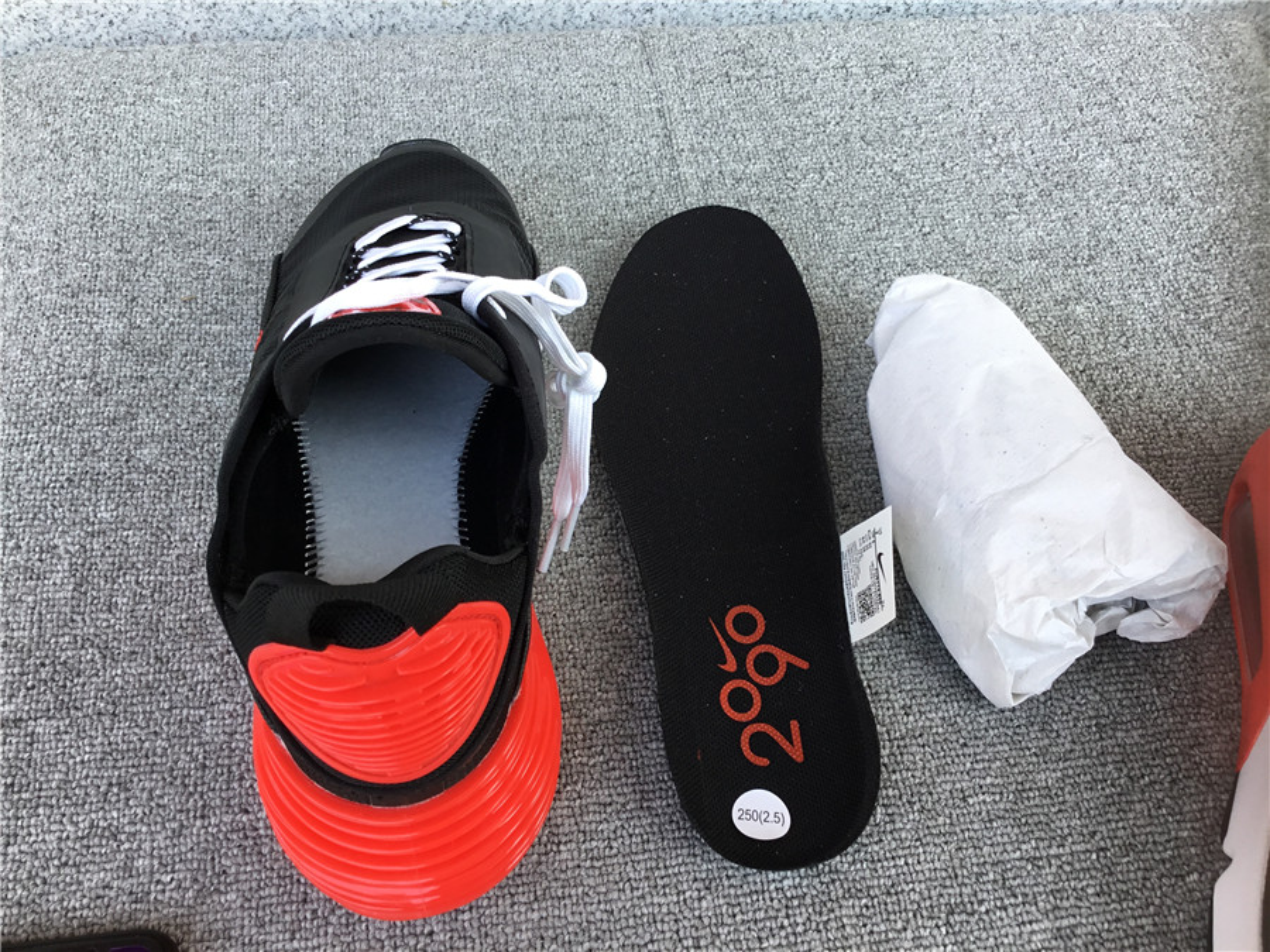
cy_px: 476
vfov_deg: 45.4
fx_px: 1137
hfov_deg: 58.4
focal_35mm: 31
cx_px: 635
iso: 25
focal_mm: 3.3
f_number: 2.4
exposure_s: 1/111
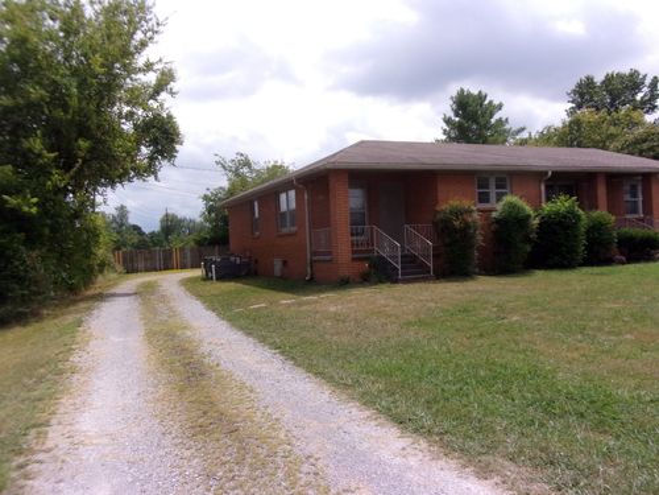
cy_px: 248
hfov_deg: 63.4
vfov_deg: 49.7
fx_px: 533
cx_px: 330
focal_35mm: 28
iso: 200
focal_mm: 5.1
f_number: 10.8
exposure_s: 1/300
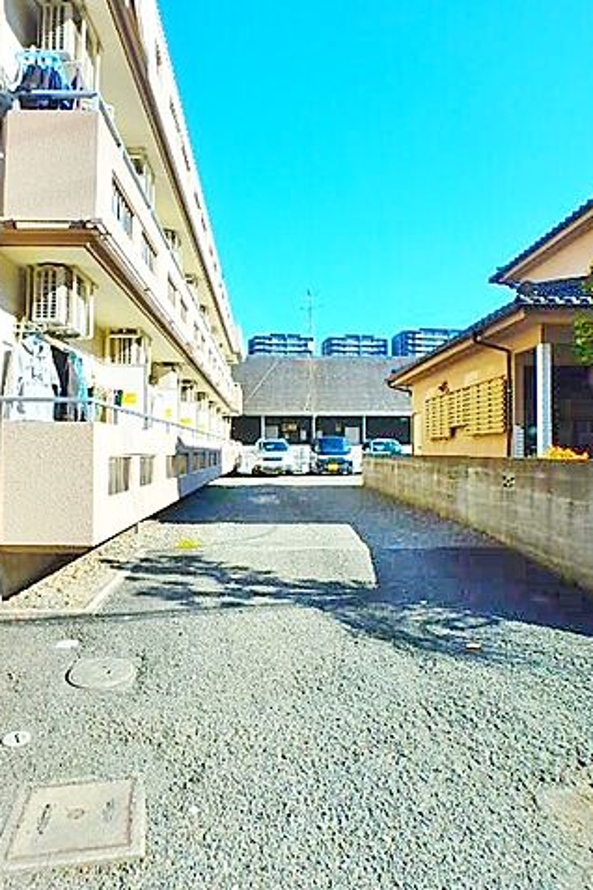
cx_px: 269
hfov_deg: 57.1
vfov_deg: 78.6
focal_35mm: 22
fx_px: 544
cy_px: 444
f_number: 3.5
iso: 125
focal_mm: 3.7
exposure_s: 1/800
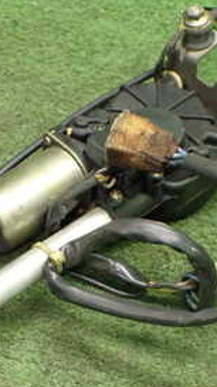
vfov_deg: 29.1
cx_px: 67
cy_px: 272
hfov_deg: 16.7
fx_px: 737
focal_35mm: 72
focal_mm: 5.4
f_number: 2.3
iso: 800
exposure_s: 1/80
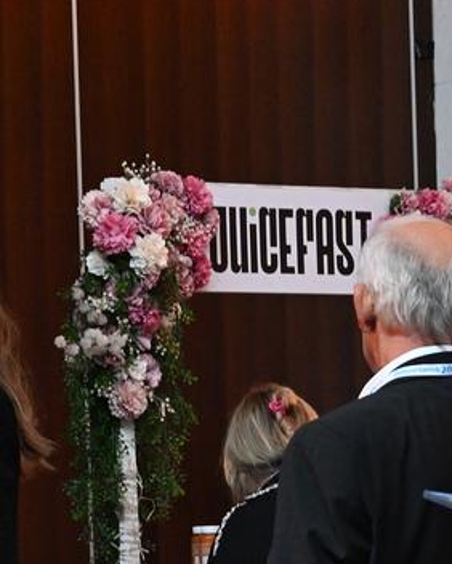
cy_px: 780
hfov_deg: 6.4
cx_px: 103
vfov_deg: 7.8
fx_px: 4060
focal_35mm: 243
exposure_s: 1/30
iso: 3200
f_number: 5.6
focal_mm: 57
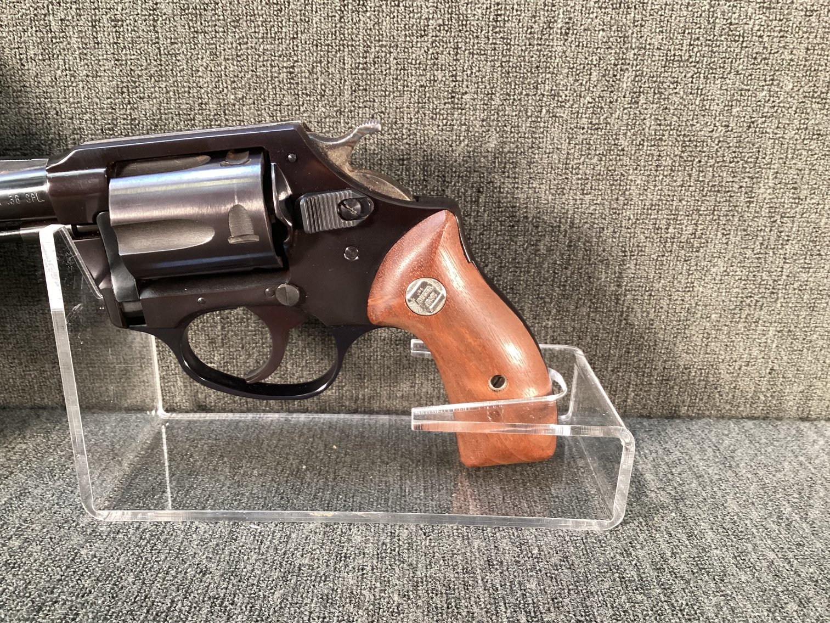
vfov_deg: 45.4
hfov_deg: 58.3
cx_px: 415
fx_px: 743
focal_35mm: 31
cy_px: 312
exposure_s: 1/60
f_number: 2.4
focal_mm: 3.3
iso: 250
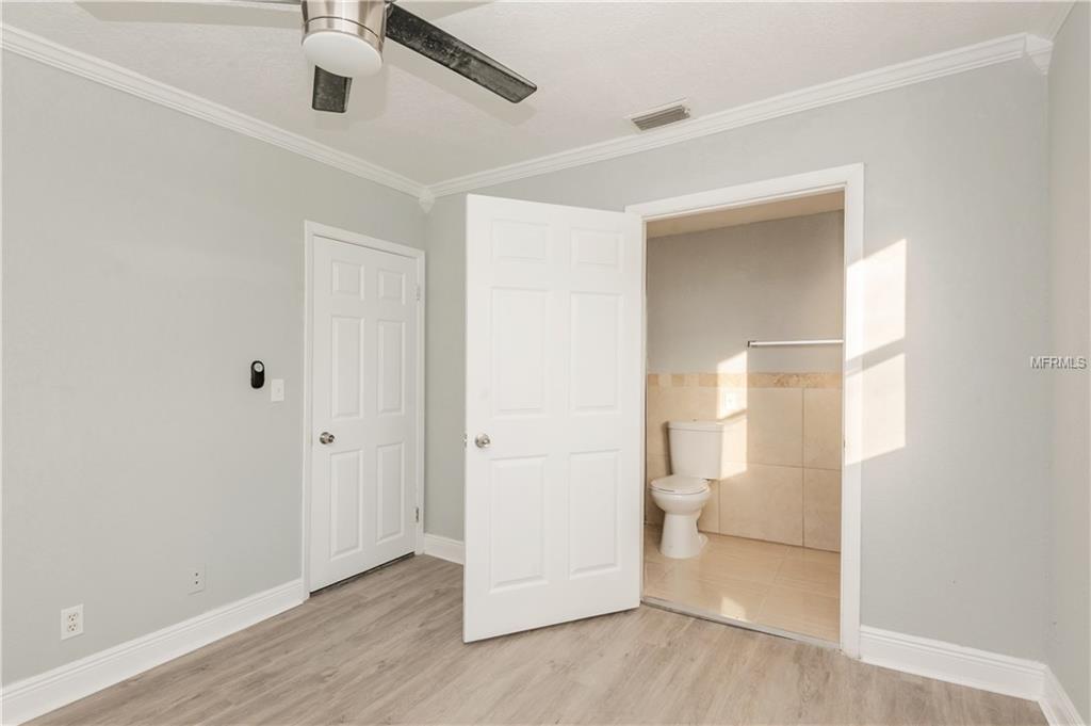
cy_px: 363
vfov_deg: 73.7
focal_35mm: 16
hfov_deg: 96.8
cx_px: 546
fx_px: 484
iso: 160
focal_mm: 16
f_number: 9
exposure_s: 1/50
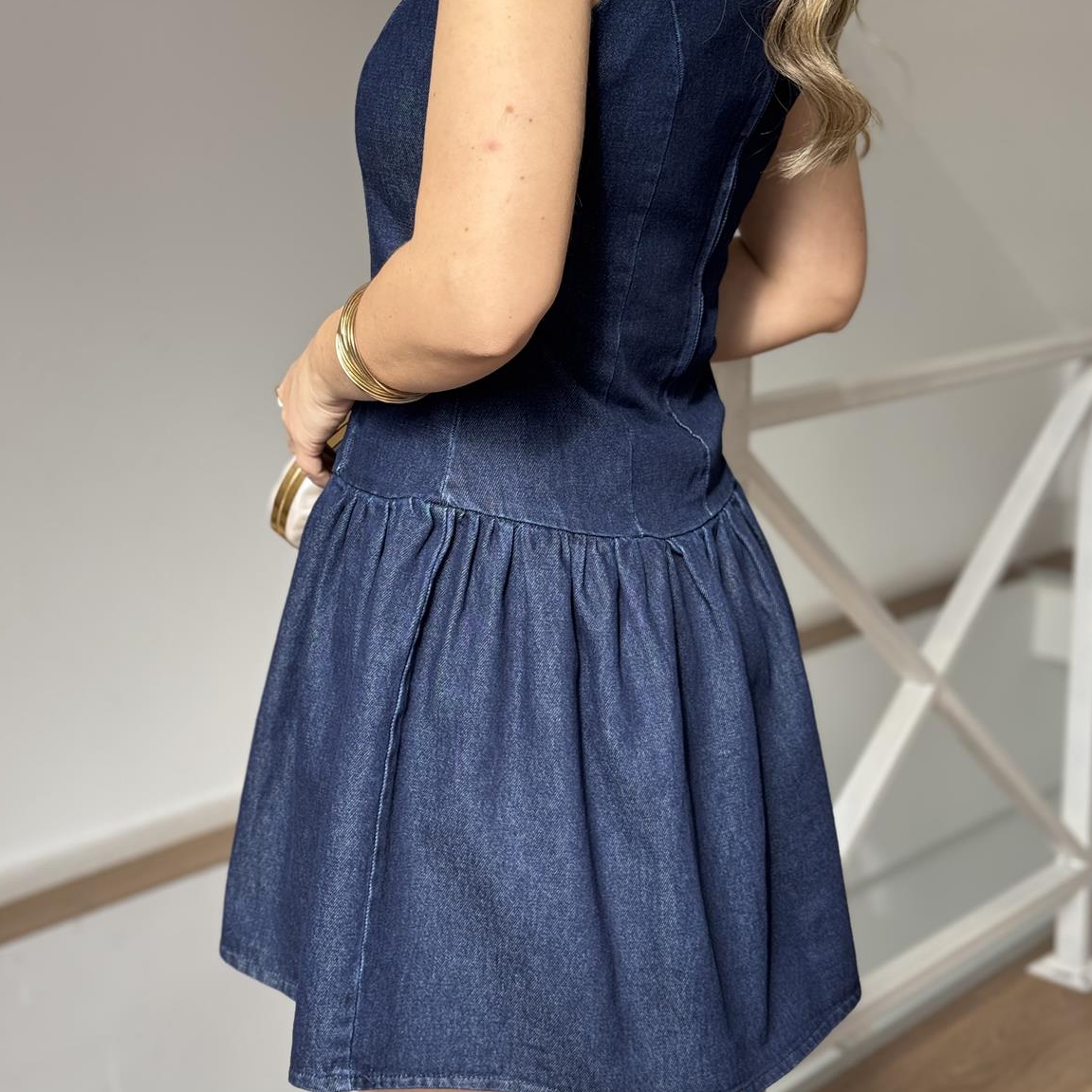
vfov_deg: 29.0
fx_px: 2106
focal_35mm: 59
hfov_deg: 29.1
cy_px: 420
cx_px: 545
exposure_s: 1/197
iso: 64
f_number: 1.78
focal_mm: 6.76
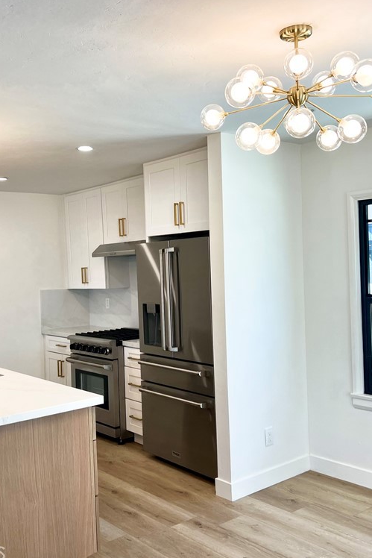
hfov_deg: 35.9
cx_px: 165
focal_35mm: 37
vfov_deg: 51.9
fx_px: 573
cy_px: 278
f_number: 1.5
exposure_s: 1/330
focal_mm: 5.7
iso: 50
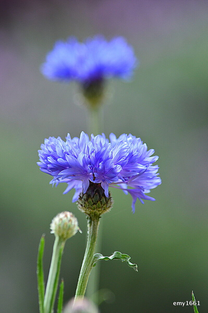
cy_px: 156
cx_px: 104
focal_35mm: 420
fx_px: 3646
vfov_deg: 4.9
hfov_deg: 3.3
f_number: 10
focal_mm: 280
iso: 400
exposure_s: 1/200
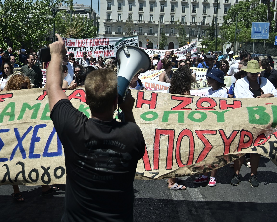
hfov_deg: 39.5
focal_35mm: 47
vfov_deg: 32.1
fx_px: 385
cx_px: 131
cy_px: 103
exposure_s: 1/2000
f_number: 4
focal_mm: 24
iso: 125
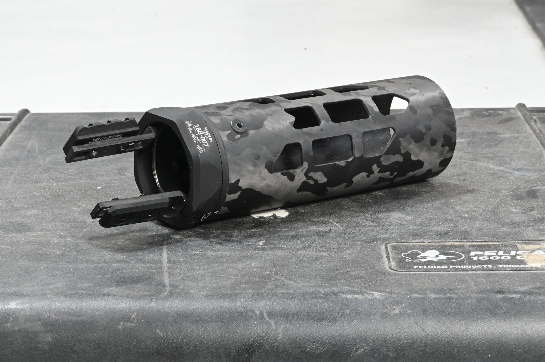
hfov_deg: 19.5
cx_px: 272
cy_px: 181
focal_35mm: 105
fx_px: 1589
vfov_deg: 13.0
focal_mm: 70
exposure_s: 1/3
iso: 800
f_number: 22
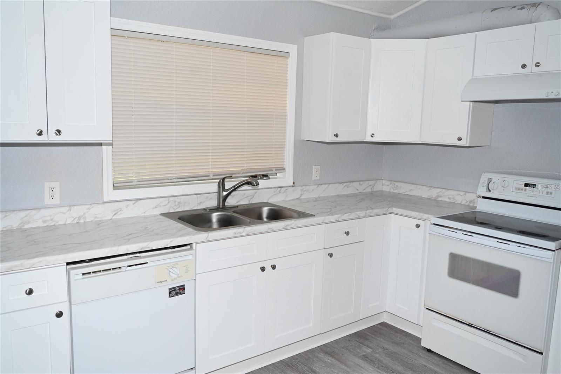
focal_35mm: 30
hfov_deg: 62.8
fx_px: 460
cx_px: 280
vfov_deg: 44.3
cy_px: 187
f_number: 4
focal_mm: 29.5
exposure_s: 1/60
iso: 720
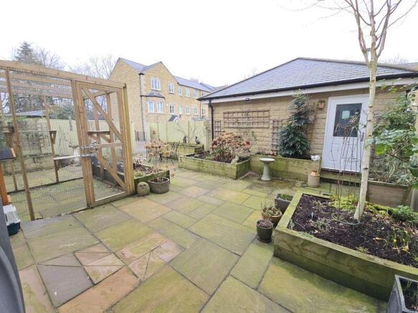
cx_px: 209
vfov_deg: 89.9
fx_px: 157
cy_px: 156
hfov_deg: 106.2
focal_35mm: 13
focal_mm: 2.2
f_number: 2.2
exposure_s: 1/195
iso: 50
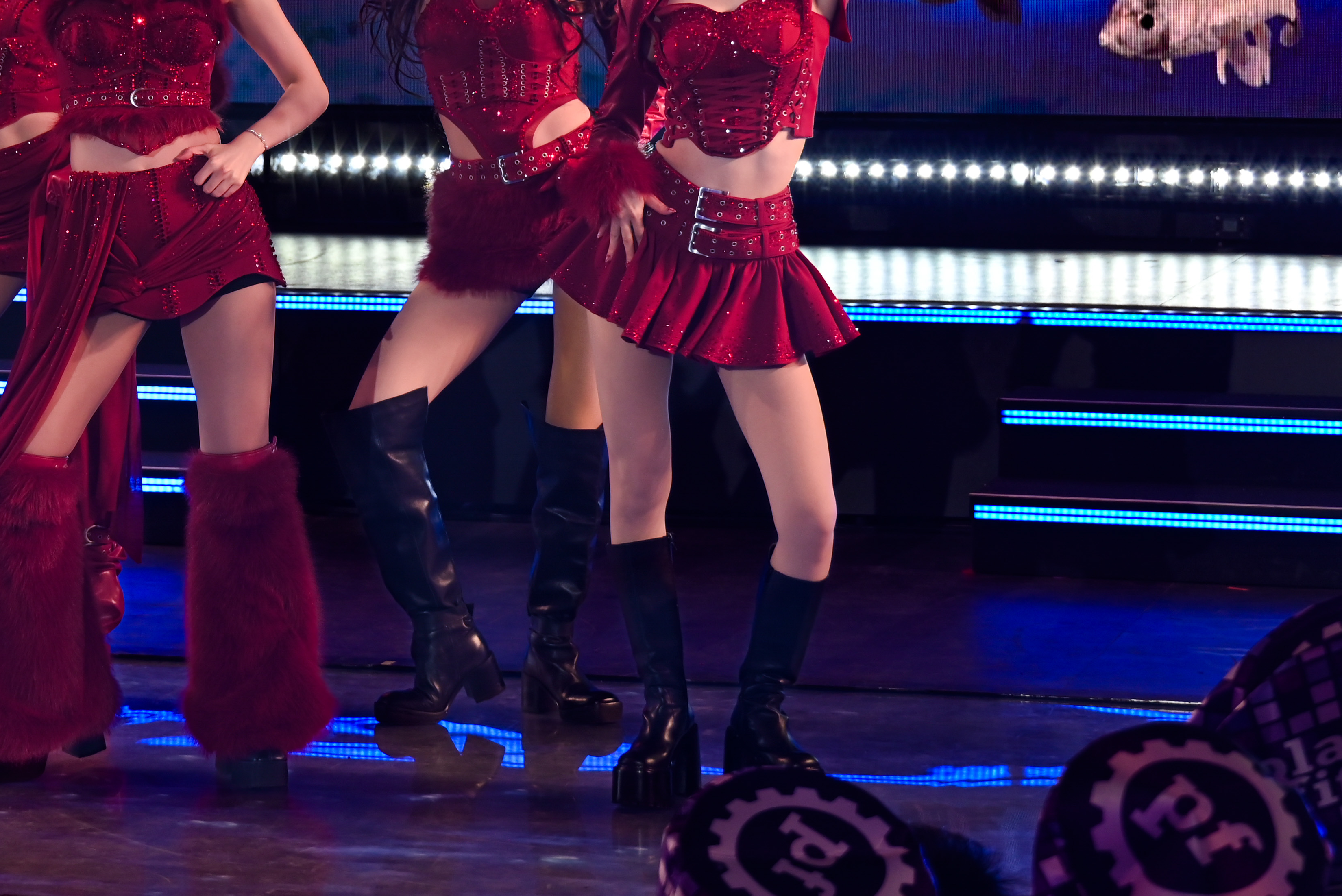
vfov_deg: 9.5
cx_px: 178
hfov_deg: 14.1
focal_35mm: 144
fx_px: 5370
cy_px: 227
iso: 640
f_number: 6
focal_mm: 79
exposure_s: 1/400
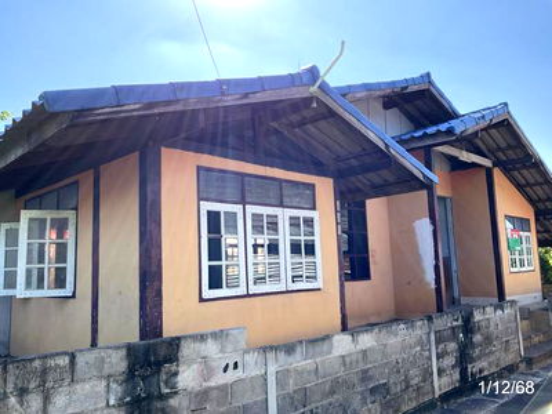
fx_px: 462
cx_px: 276
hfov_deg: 61.7
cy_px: 207
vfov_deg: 48.2
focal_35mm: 29
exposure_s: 1/613
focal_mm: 3
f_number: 1.8
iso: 16
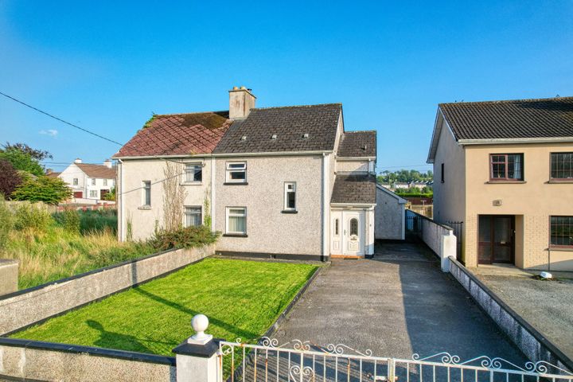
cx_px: 286
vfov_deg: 57.2
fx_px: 350
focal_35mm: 22
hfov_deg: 78.6
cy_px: 191
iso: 130
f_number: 2.8
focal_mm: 8.4
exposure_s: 1/1500
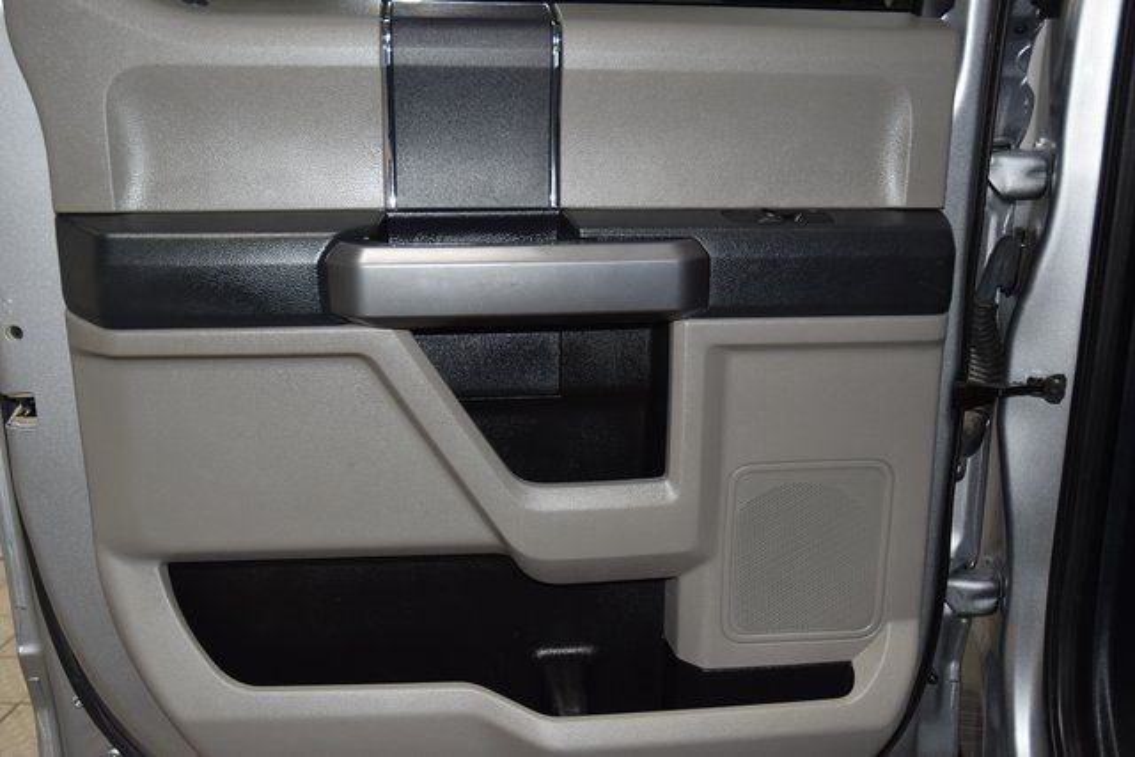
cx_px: 568
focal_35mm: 36
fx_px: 1135
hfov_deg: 53.1
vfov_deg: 36.9
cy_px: 378
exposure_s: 1/80
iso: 800
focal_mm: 24
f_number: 4.5
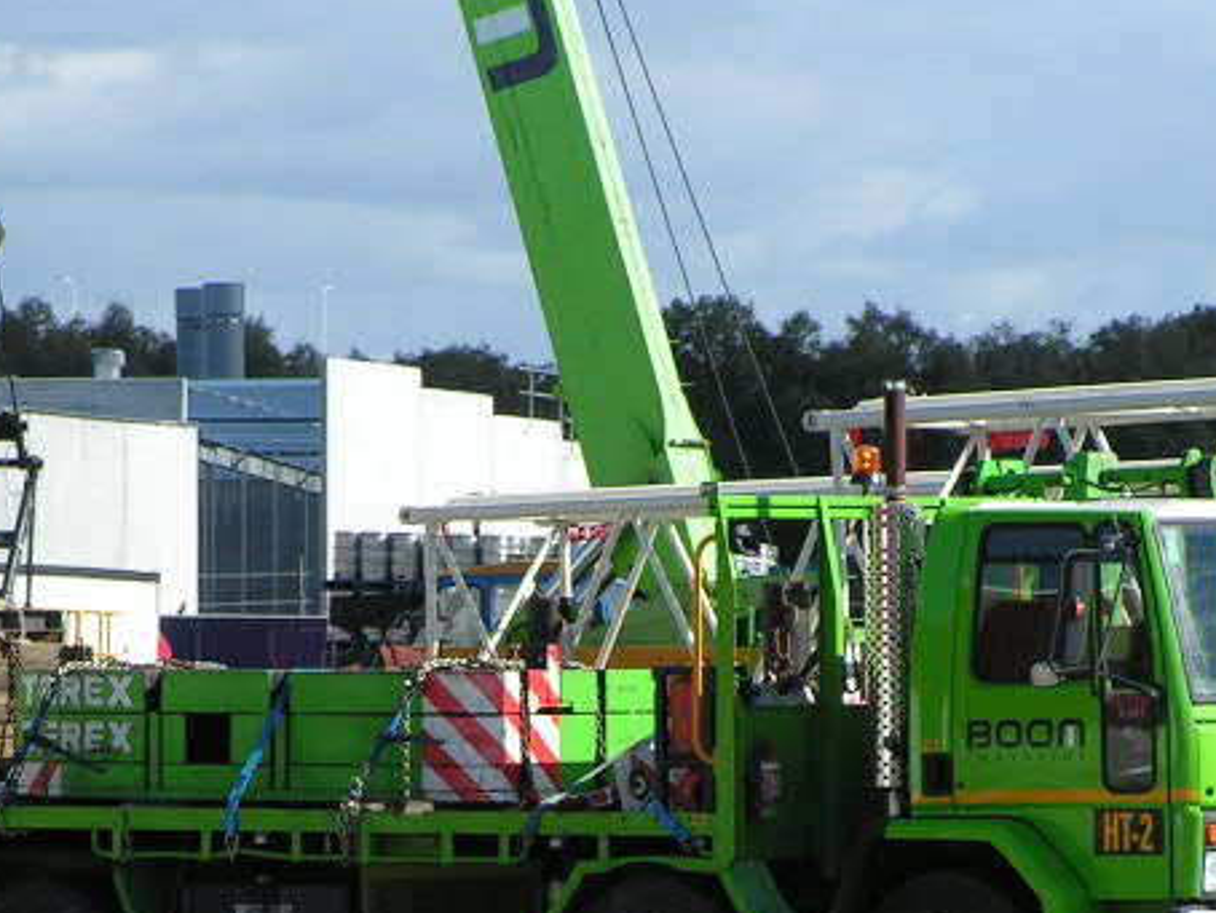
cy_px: 771
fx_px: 13988
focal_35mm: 398
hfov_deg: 5.0
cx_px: 520
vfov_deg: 3.7
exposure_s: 1/500
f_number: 5.6
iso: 50
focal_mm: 34.5
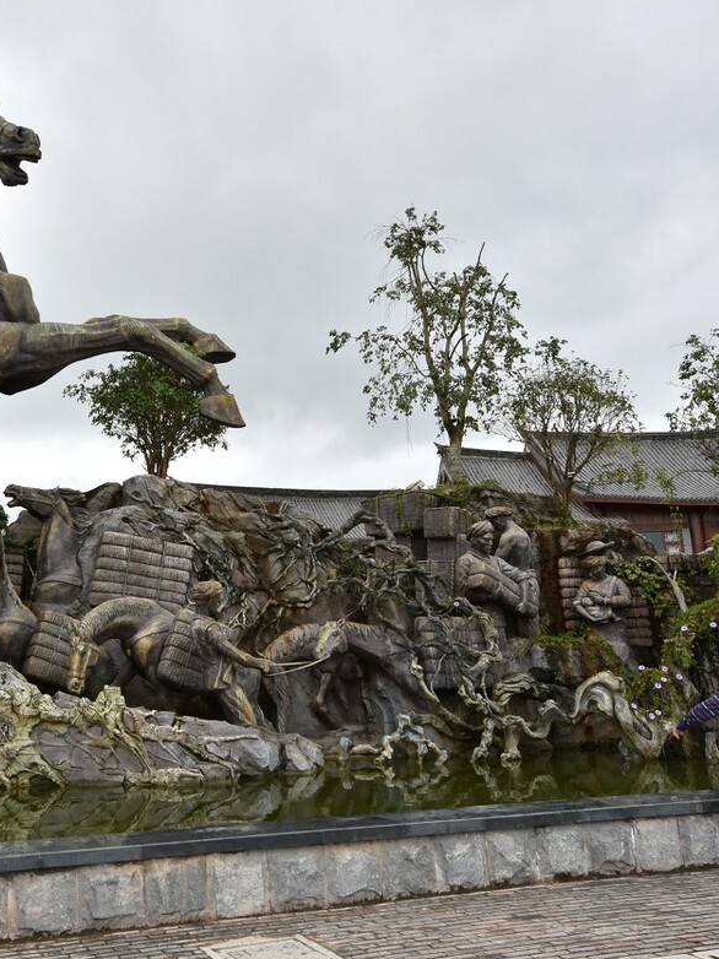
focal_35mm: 31
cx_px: 150
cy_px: 479
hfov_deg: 43.4
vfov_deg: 58.4
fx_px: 859
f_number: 9
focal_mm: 14
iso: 125
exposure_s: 1/60
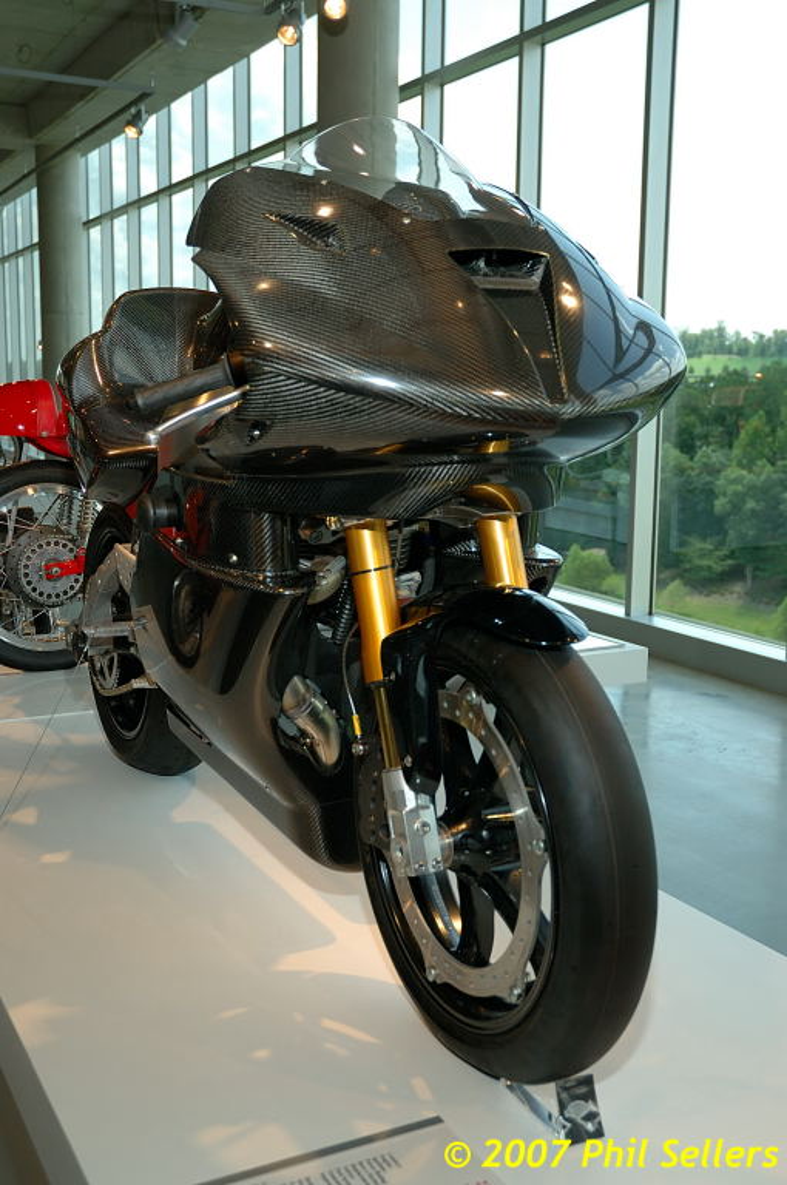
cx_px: 394
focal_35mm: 40
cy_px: 592
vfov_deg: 48.0
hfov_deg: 32.9
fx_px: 1332
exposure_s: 1/125
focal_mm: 27
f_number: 3.8
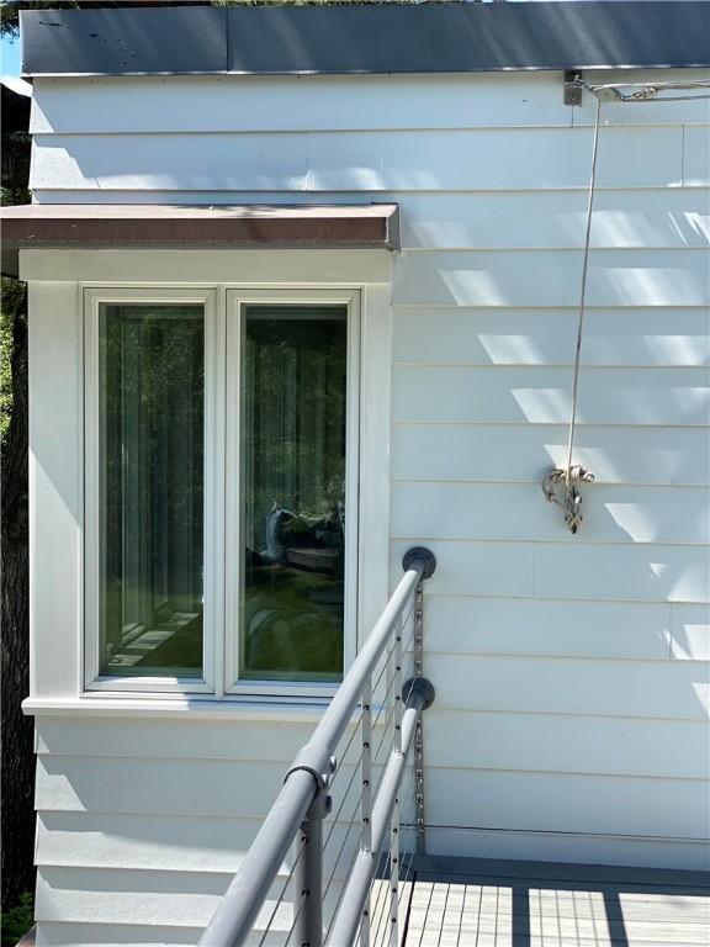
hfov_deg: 28.0
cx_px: 355
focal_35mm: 52
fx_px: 1422
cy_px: 474
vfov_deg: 36.8
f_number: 2
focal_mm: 6
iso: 20
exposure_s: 1/716
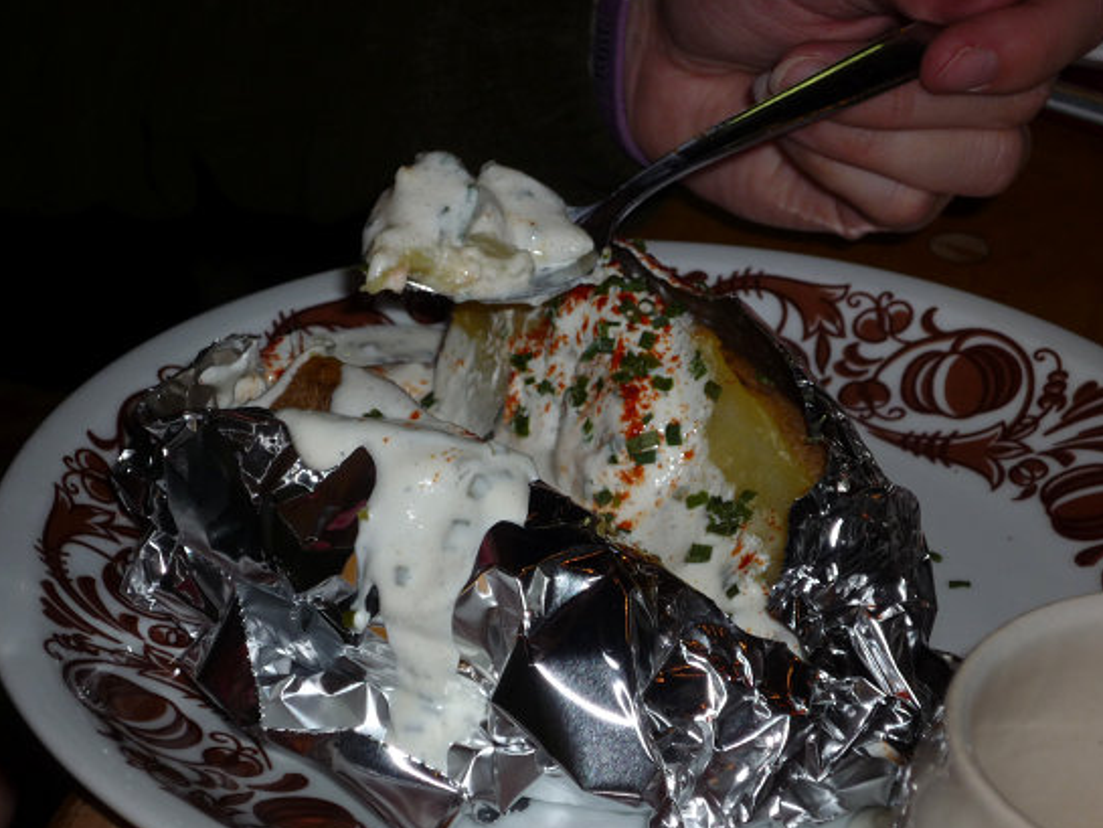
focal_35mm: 110
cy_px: 451
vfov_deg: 13.5
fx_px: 3506
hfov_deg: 17.9
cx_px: 585
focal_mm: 17.6
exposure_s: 1/60
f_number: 5.6
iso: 100
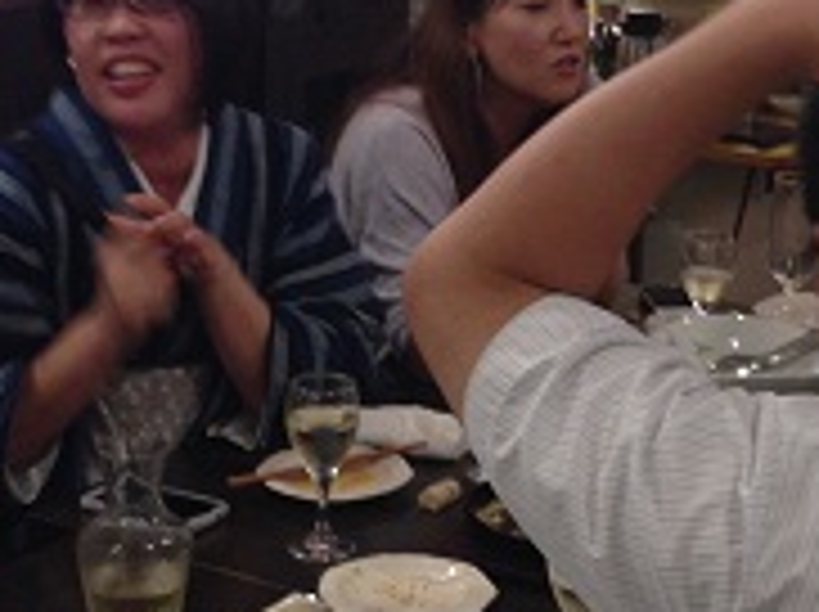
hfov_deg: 22.0
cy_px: 310
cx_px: 477
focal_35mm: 89
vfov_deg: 16.6
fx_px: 2103
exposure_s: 1/20
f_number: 2.4
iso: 160
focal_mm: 4.12
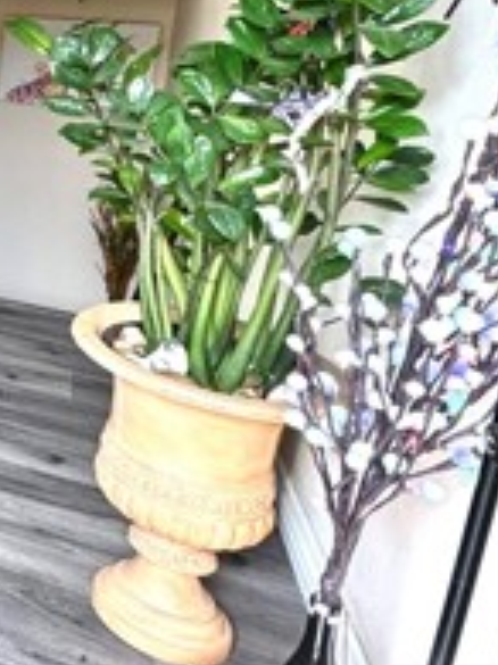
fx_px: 883
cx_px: -440
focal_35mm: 46
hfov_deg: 20.2
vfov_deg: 38.7
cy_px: 82
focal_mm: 2.22
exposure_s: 1/120
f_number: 2.2
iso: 200
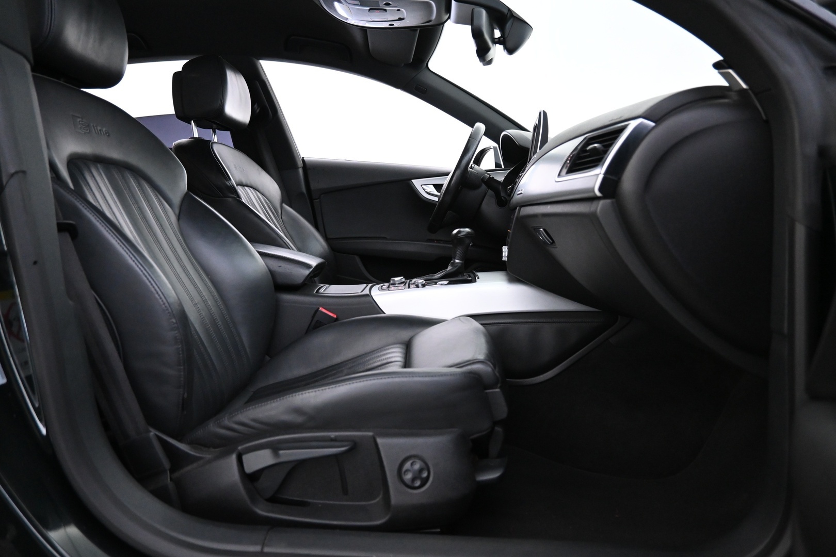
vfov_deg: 53.1
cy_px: 278
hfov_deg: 73.7
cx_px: 418
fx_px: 557
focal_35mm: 24
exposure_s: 1/25
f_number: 3.5
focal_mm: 16
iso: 3200
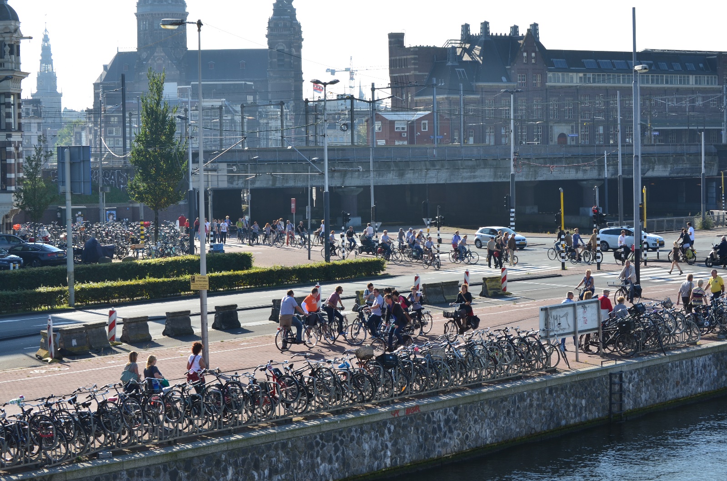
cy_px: 240
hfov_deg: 24.7
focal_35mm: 82
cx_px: 364
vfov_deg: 16.5
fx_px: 1662
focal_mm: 55
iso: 110
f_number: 11
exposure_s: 1/125
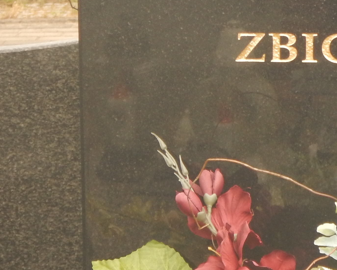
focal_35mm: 219
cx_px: 557
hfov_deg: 8.6
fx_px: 2184
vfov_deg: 7.0
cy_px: 28
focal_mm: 12
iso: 125
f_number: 4.5
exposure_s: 1/50
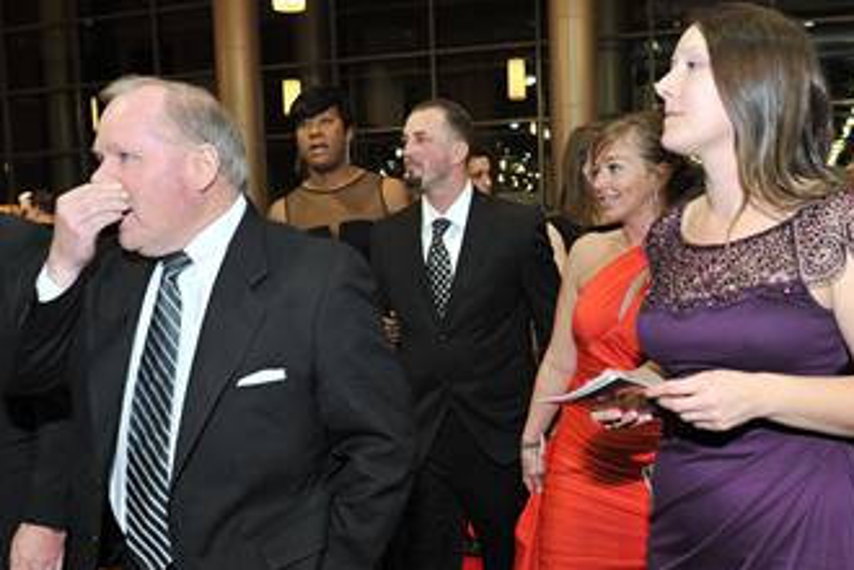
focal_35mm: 40
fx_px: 949
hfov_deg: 48.2
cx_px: 502
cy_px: 347
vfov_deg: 33.3
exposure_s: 1/100
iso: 1250
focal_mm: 24
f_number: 5.6
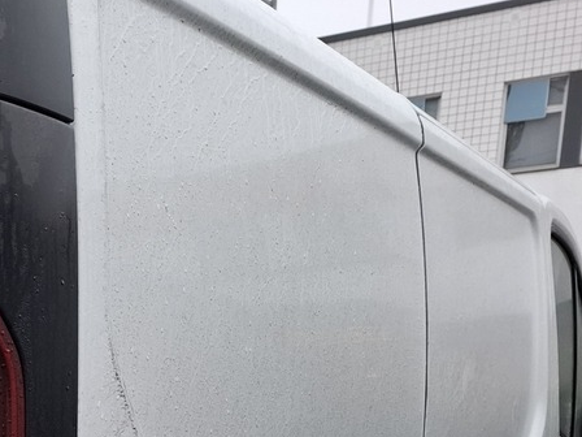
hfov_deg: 22.0
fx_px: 1244
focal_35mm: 74
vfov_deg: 17.5
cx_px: -281
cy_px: 685
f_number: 1.8
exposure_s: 1/100
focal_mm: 5.54
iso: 125
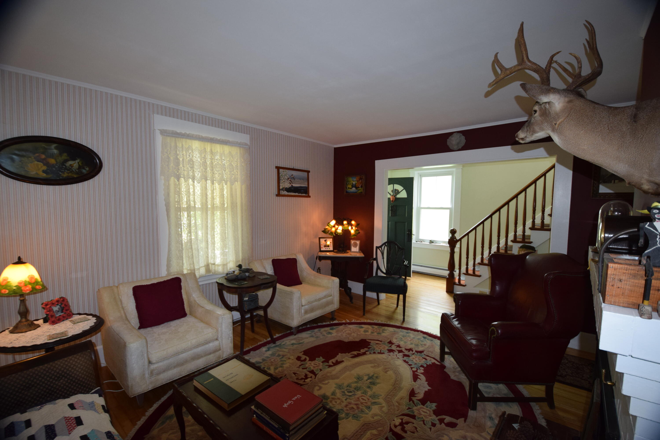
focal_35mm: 15
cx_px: 330
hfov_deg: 100.4
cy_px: 220
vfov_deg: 77.3
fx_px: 275
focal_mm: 10
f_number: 4
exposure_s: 1/60
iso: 800
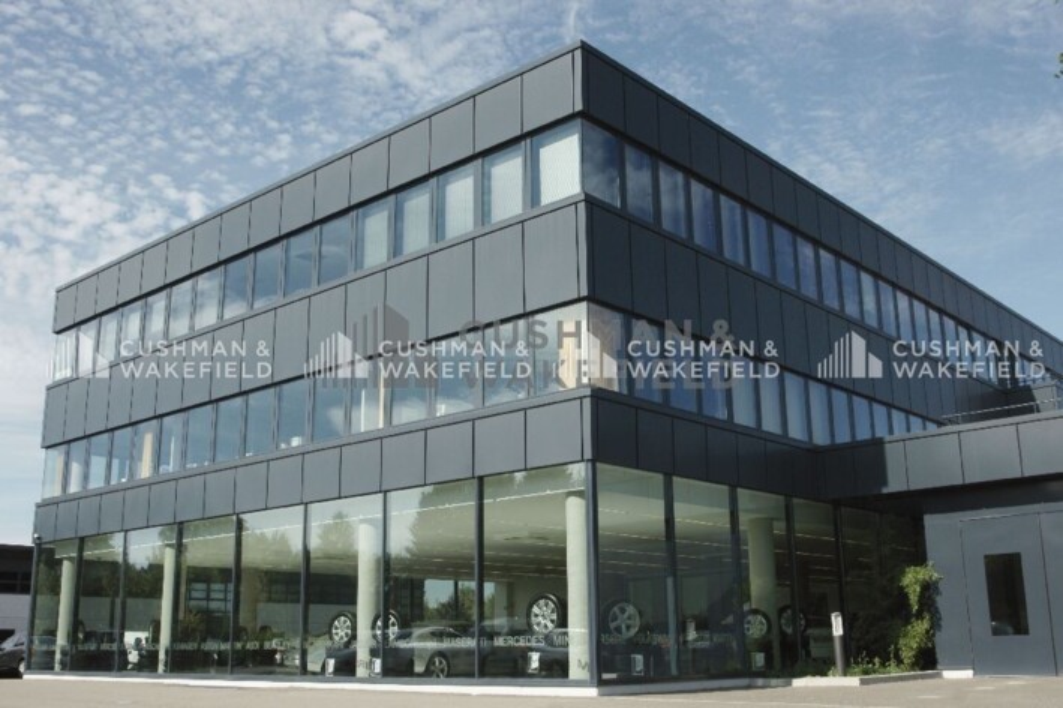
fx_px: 1062
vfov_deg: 36.8
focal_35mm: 36
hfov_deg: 53.2
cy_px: 354
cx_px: 532
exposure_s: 1/500
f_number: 9
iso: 400
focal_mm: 24
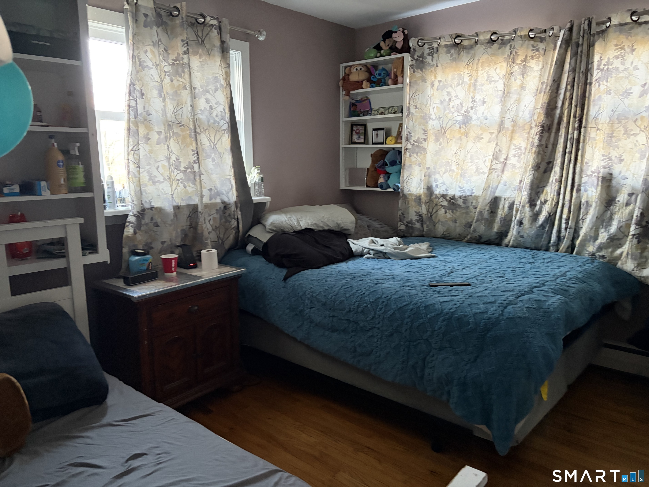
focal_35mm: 26
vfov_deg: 53.1
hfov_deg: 67.3
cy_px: 244
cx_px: 324
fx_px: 487
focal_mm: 5.96
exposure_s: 1/40
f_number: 1.6
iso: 640
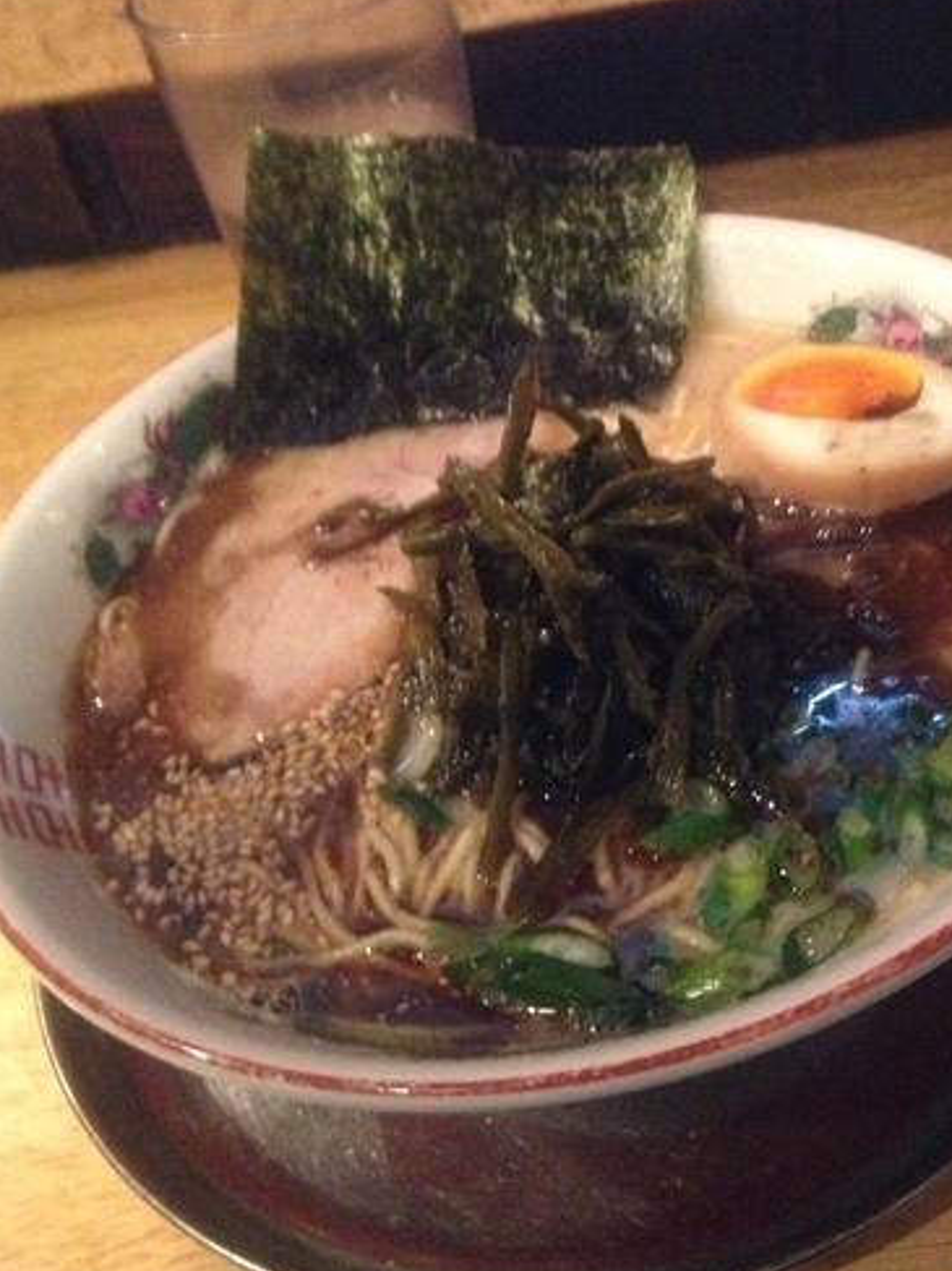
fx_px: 1688
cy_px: 551
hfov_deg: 31.3
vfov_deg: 41.2
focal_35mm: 46
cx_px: 602
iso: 800
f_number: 2.4
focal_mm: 4.28
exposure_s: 1/15
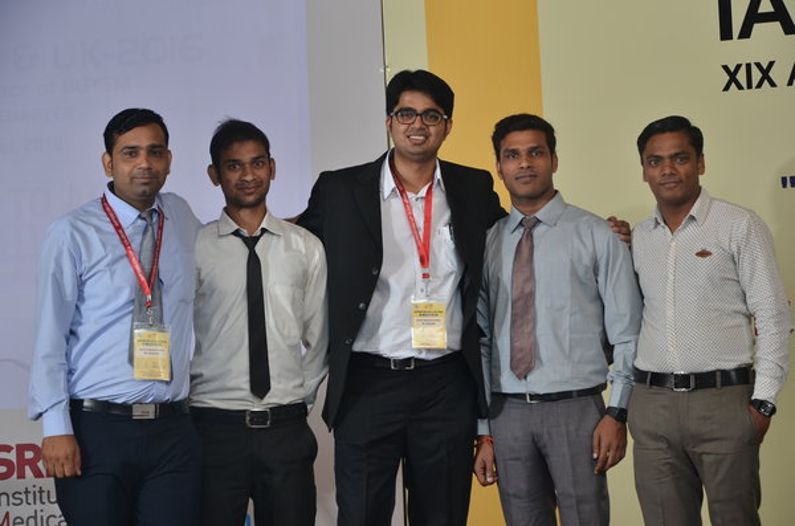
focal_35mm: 112
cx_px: 398
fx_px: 2478
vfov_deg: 12.1
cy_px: 263
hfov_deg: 18.2
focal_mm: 75
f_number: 6.3
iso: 250
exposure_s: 1/125
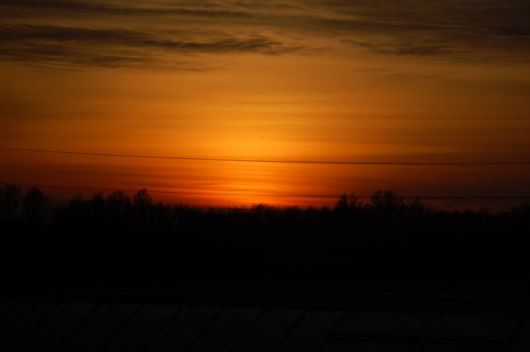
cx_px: 265
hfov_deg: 6.9
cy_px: 176
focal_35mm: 300
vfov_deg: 4.6
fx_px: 4413
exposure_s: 1/2000
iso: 220
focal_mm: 200
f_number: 6.3
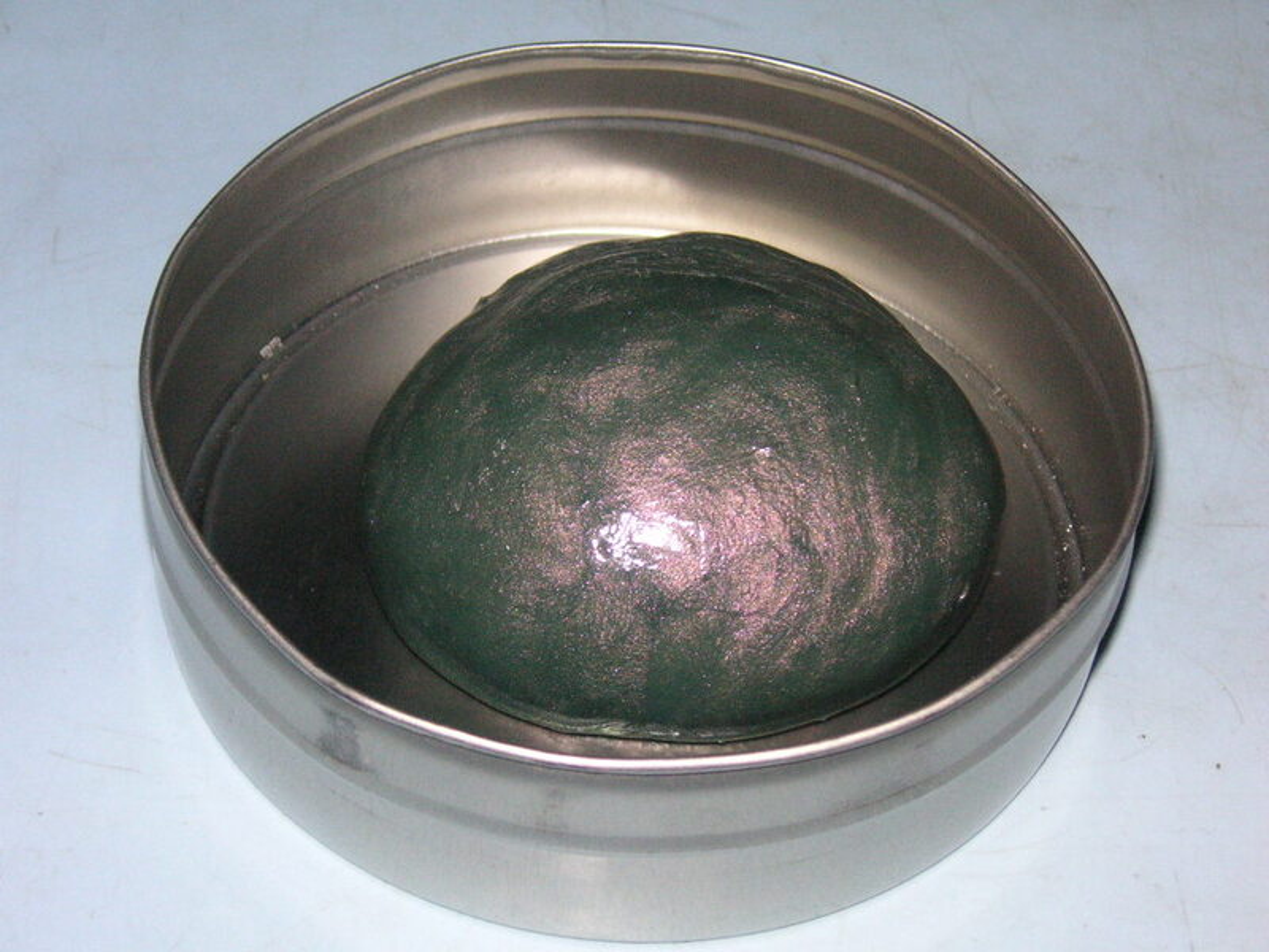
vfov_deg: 18.0
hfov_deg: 23.8
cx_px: 634
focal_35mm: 82
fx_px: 3006
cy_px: 476
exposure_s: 1/180
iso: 160
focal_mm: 13.6
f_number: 11
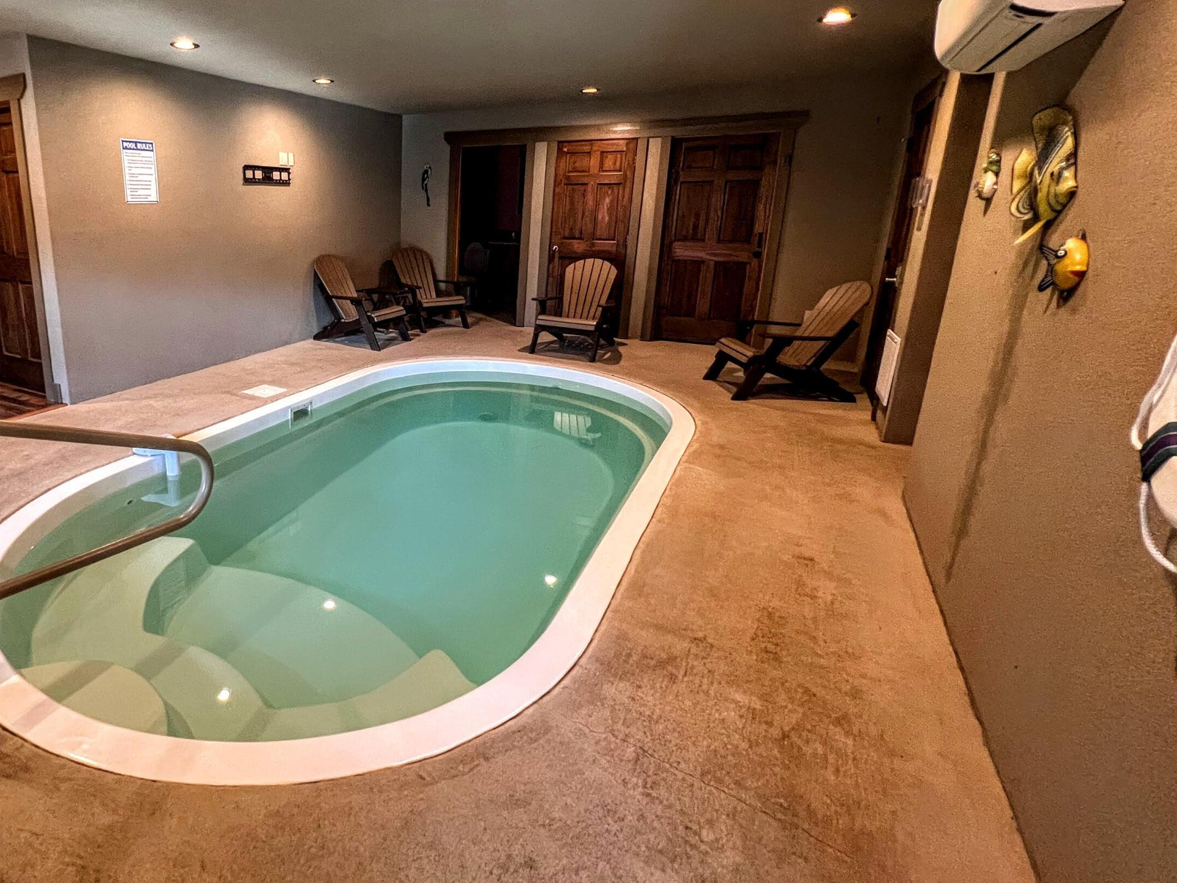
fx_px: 612
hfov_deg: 83.8
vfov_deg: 71.1
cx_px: 364
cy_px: 373
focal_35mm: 18
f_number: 1.8
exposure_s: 1/60
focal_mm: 1.57
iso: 400
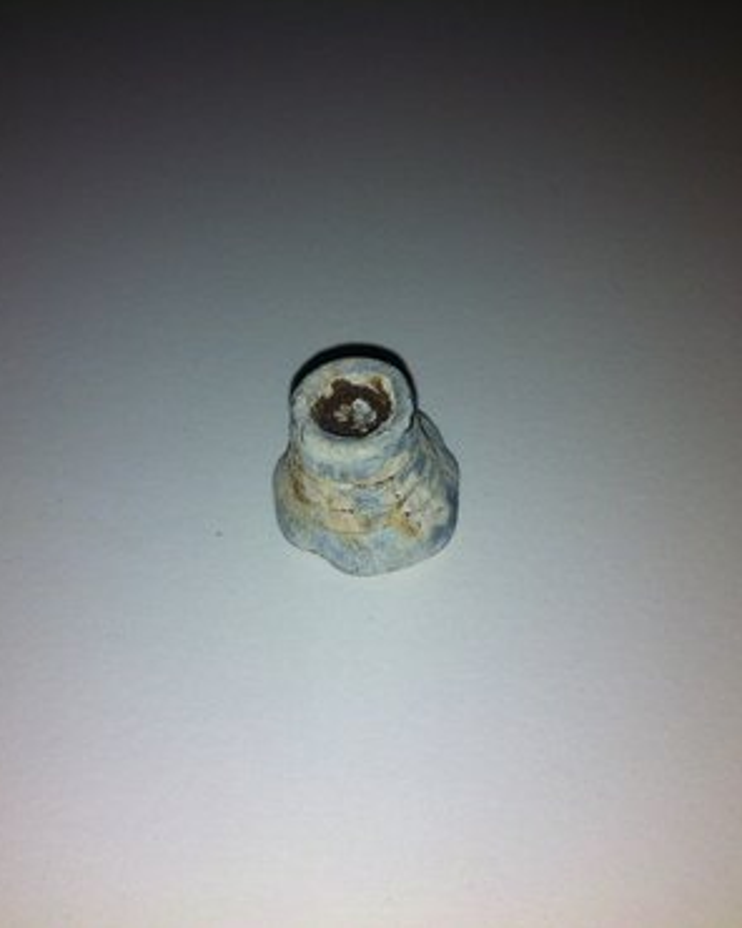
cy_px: 465
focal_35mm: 46
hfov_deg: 32.7
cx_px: 367
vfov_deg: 40.3
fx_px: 1263
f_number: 2.8
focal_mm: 3.85
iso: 80
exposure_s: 1/549
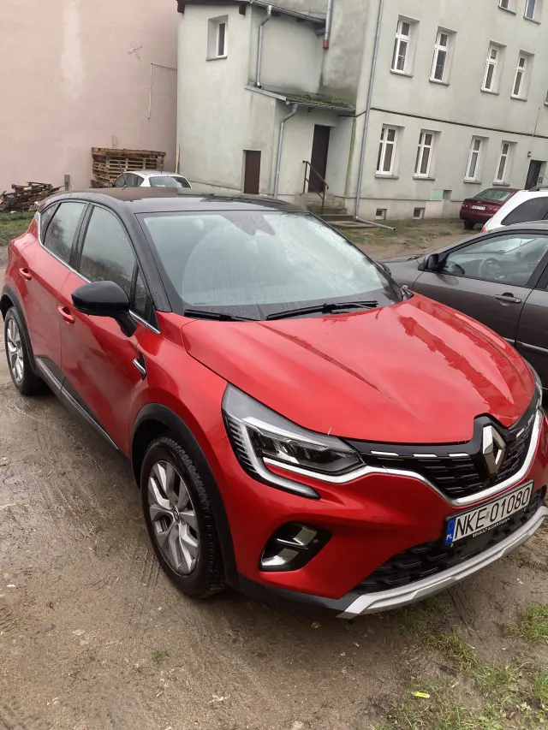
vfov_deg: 63.4
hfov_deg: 49.8
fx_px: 591
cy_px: 365
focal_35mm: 28
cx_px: 274
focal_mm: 3.99
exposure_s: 1/121
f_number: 1.8
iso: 80
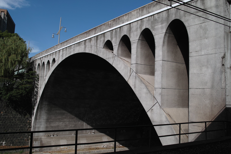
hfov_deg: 65.5
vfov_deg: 46.4
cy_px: 77
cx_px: 116
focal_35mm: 28
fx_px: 180
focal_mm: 19
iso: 100
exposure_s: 1/400
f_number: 7.1
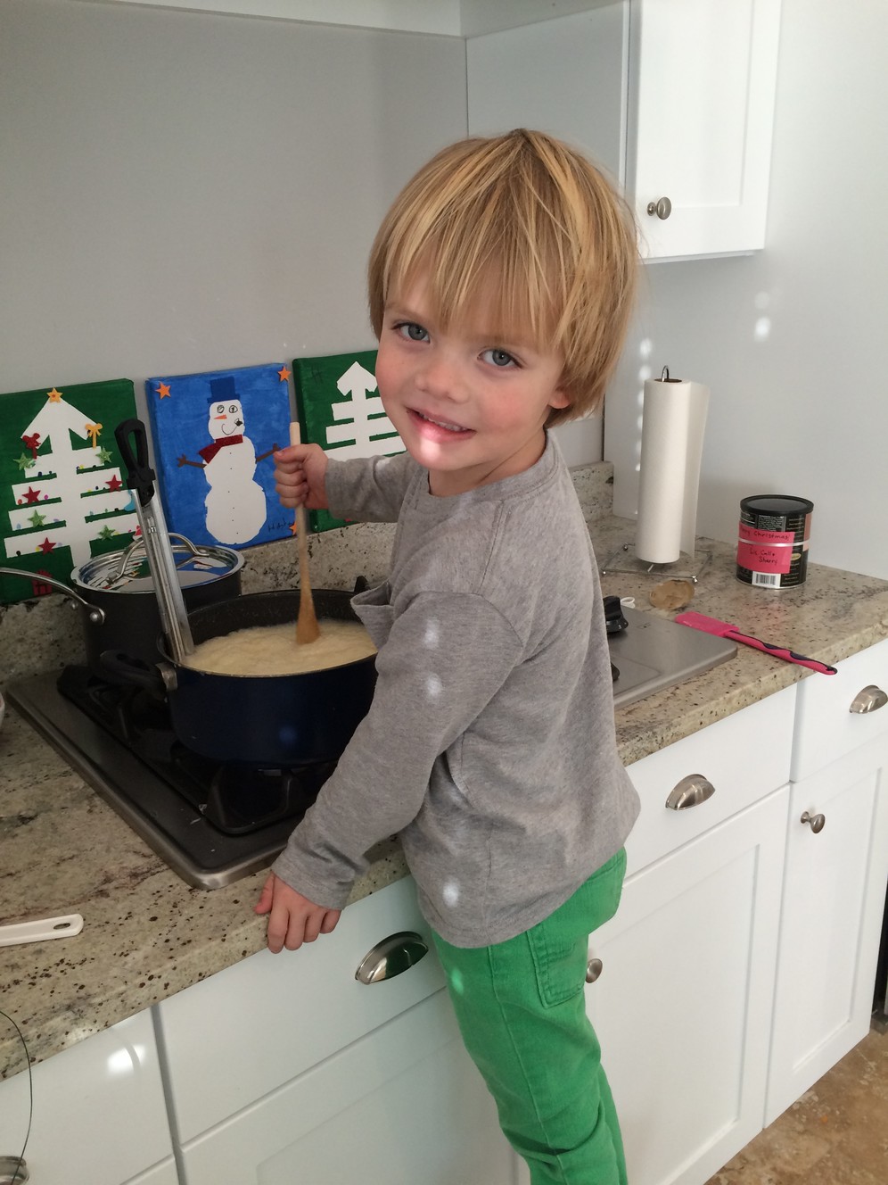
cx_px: 444
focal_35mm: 29
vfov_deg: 61.7
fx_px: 992
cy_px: 592
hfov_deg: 48.2
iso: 40
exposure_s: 1/30
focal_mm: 4.15
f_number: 2.2
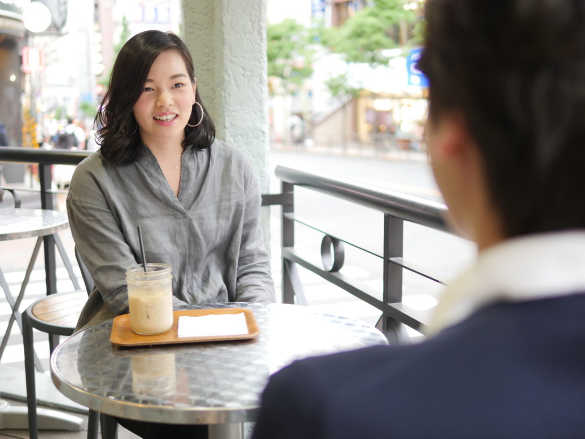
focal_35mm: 50
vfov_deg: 29.1
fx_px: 845
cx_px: 292
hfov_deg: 38.2
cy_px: 220
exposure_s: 1/60
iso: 320
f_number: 1.4
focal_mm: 25
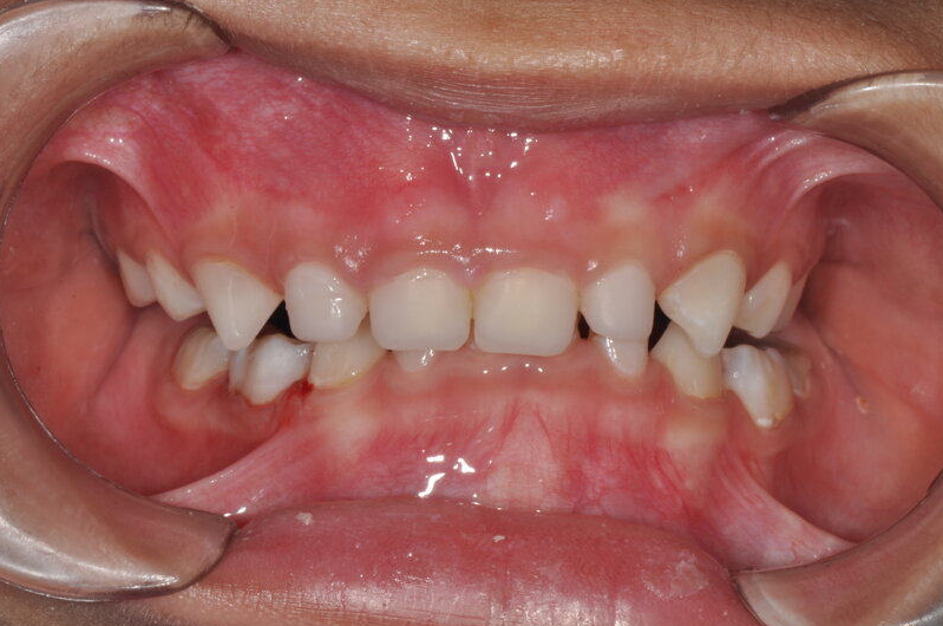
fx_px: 4001
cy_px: 304
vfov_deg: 8.9
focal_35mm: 153
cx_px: 450
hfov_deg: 13.4
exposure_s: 1/200
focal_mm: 90
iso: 200
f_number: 32
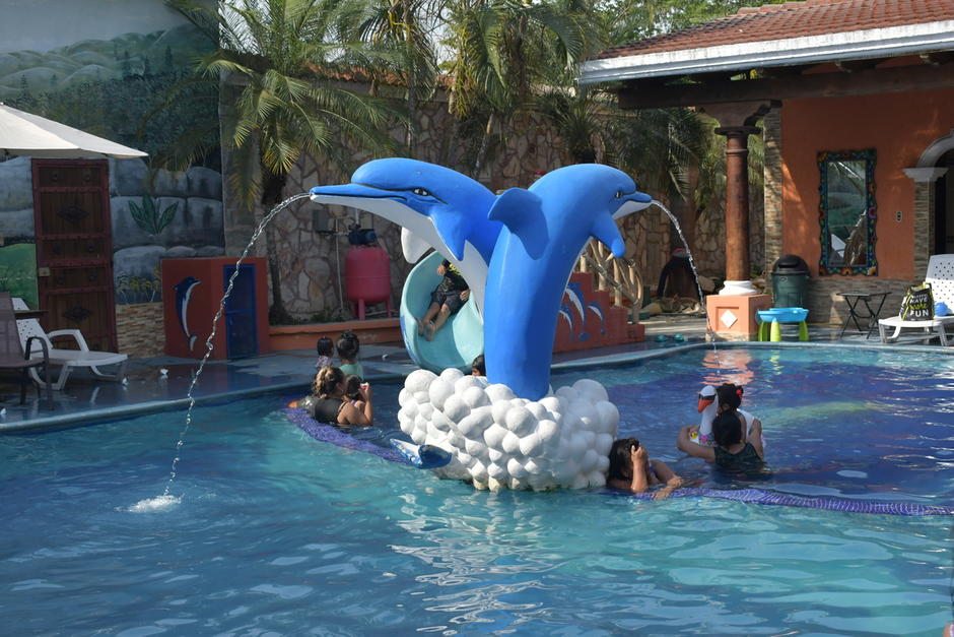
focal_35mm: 46
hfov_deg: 42.7
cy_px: 318
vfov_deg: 29.3
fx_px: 1219
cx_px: 477
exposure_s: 1/3200
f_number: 5.6
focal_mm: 31
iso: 640
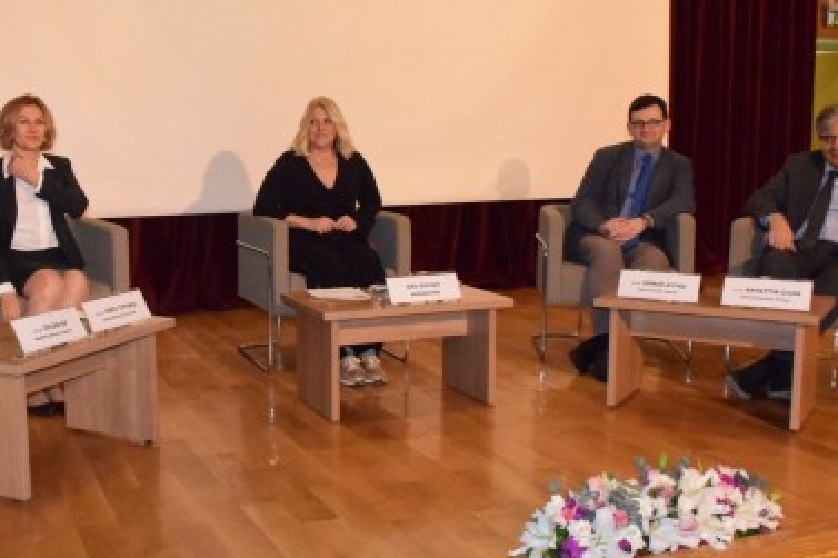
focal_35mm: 43
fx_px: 1000
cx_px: 302
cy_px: 258
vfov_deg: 31.1
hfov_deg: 45.0
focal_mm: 18
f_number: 4.5
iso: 8000
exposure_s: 1/200
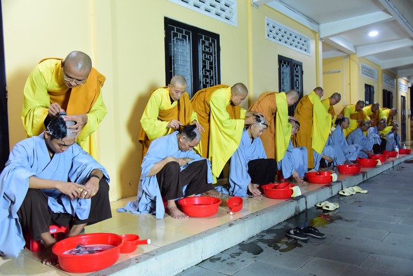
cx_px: 206
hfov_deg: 60.3
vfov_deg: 42.4
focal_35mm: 31
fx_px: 356
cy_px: 138
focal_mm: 31
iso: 5000
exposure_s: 1/60
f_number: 5
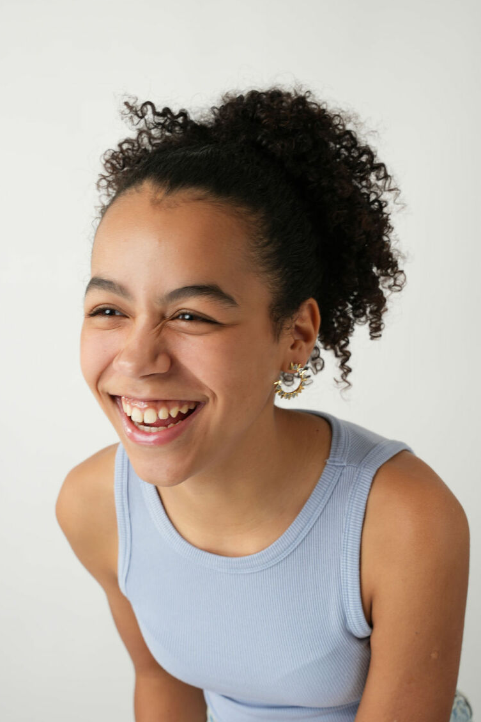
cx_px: 236
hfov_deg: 26.1
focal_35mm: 52
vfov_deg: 38.4
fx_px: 1037
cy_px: 375
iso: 100
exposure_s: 1/80
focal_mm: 48.7
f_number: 7.1
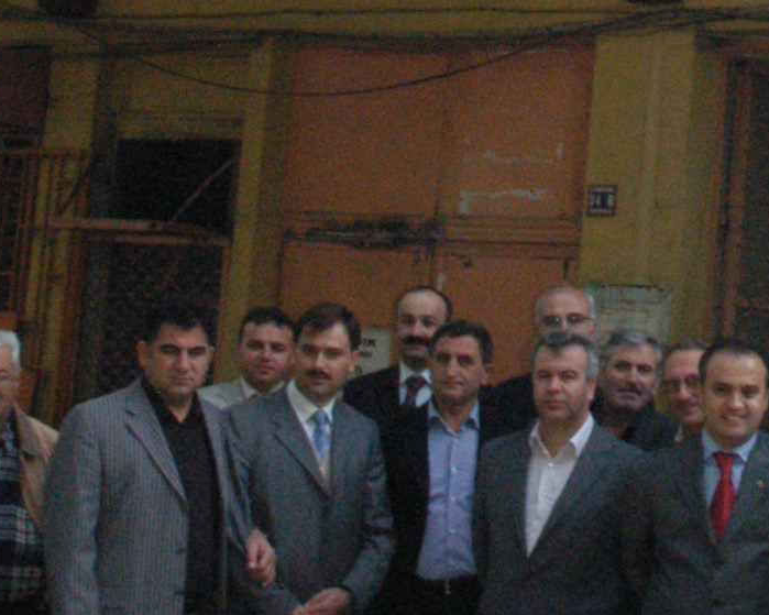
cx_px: 768
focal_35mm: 109
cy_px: -18
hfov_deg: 17.2
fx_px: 2480
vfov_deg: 13.9
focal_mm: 18
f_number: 16
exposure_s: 1/180
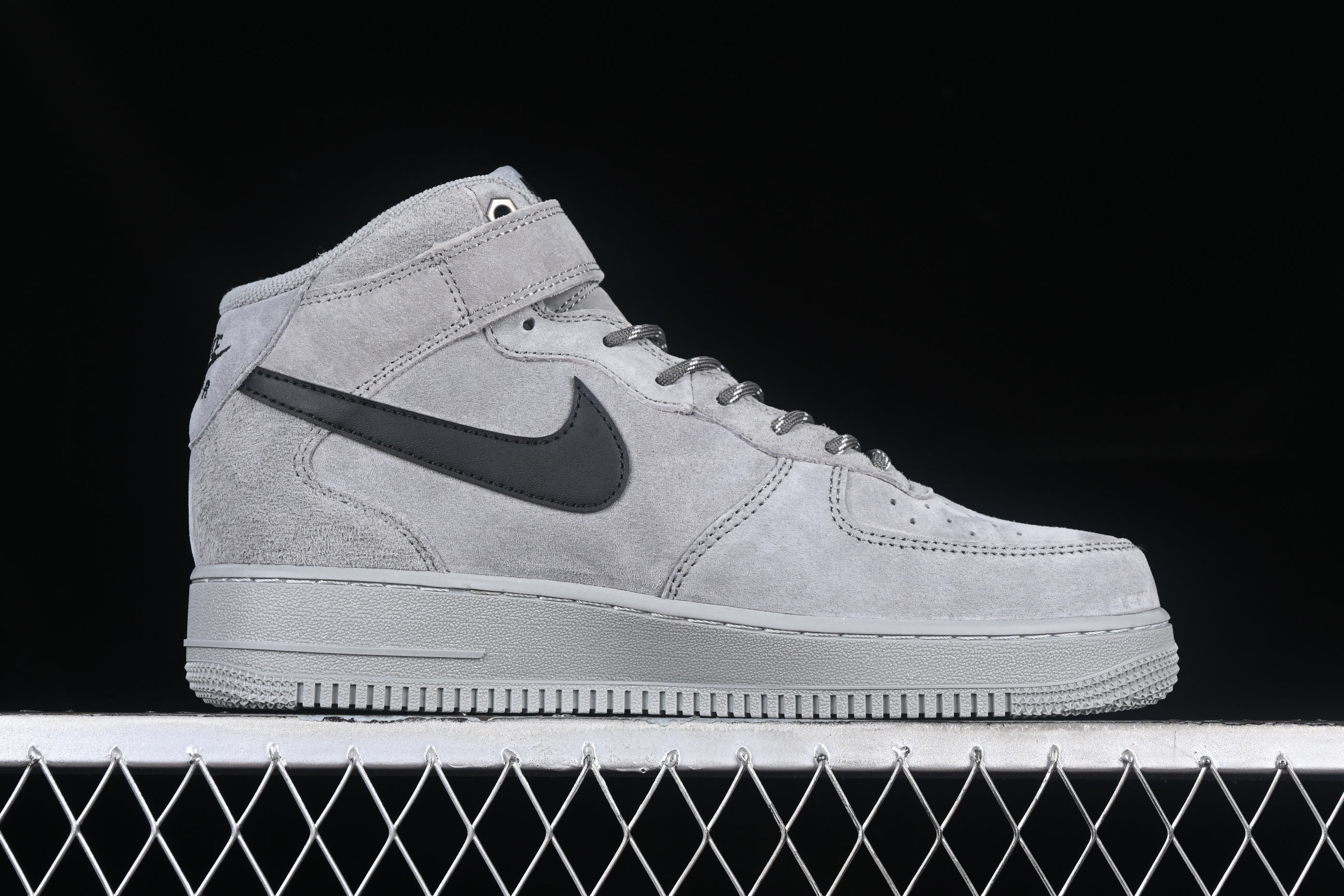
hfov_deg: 27.0
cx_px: 672
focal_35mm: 75
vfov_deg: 18.2
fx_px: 2800
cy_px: 448
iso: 160
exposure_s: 1/60
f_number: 7.1
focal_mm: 50
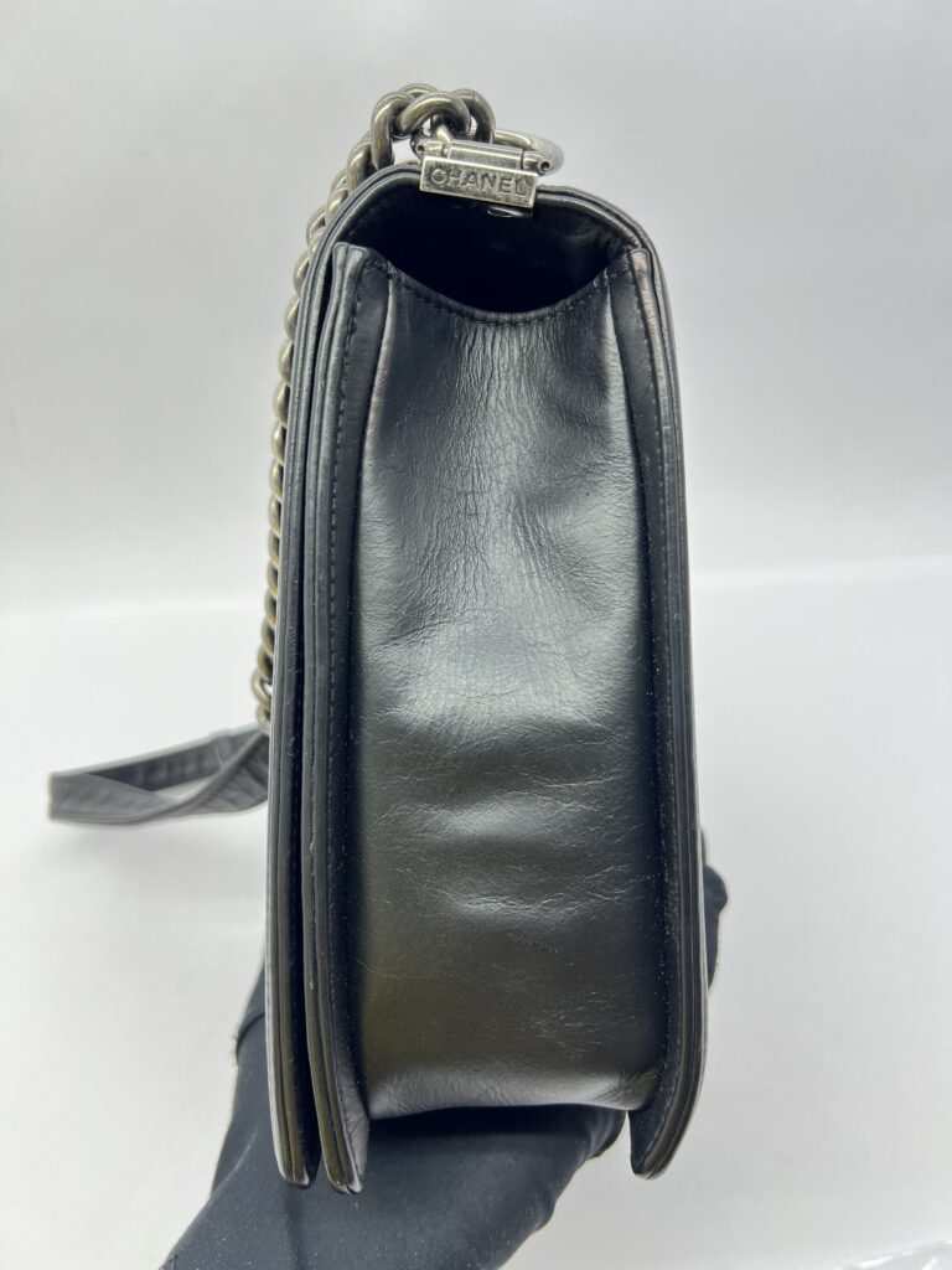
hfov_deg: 53.1
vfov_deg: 67.3
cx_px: 476
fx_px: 953
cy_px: 635
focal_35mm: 26
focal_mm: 5.7
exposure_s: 1/100
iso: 64
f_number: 1.5
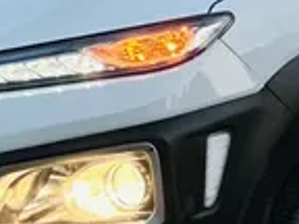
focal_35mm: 514
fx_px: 4440
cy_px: -143
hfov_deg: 3.9
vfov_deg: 2.9
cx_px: 322
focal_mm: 9
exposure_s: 1/34
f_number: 2.8
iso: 160
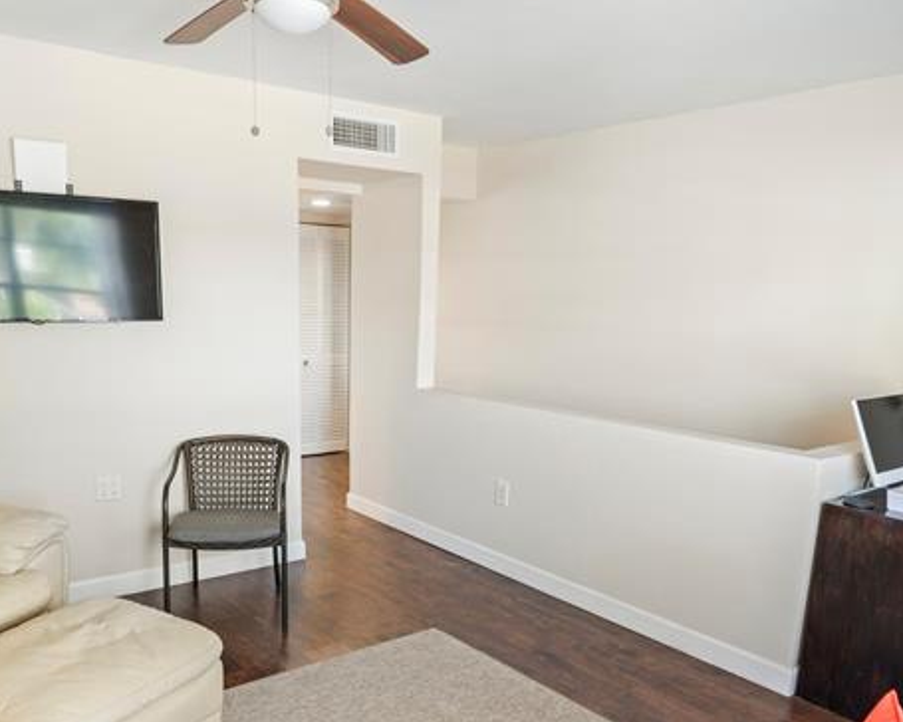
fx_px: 748
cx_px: 397
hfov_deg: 62.0
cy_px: 462
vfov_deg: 50.9
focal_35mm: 28
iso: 320
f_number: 9
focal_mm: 17
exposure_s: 1/1.25
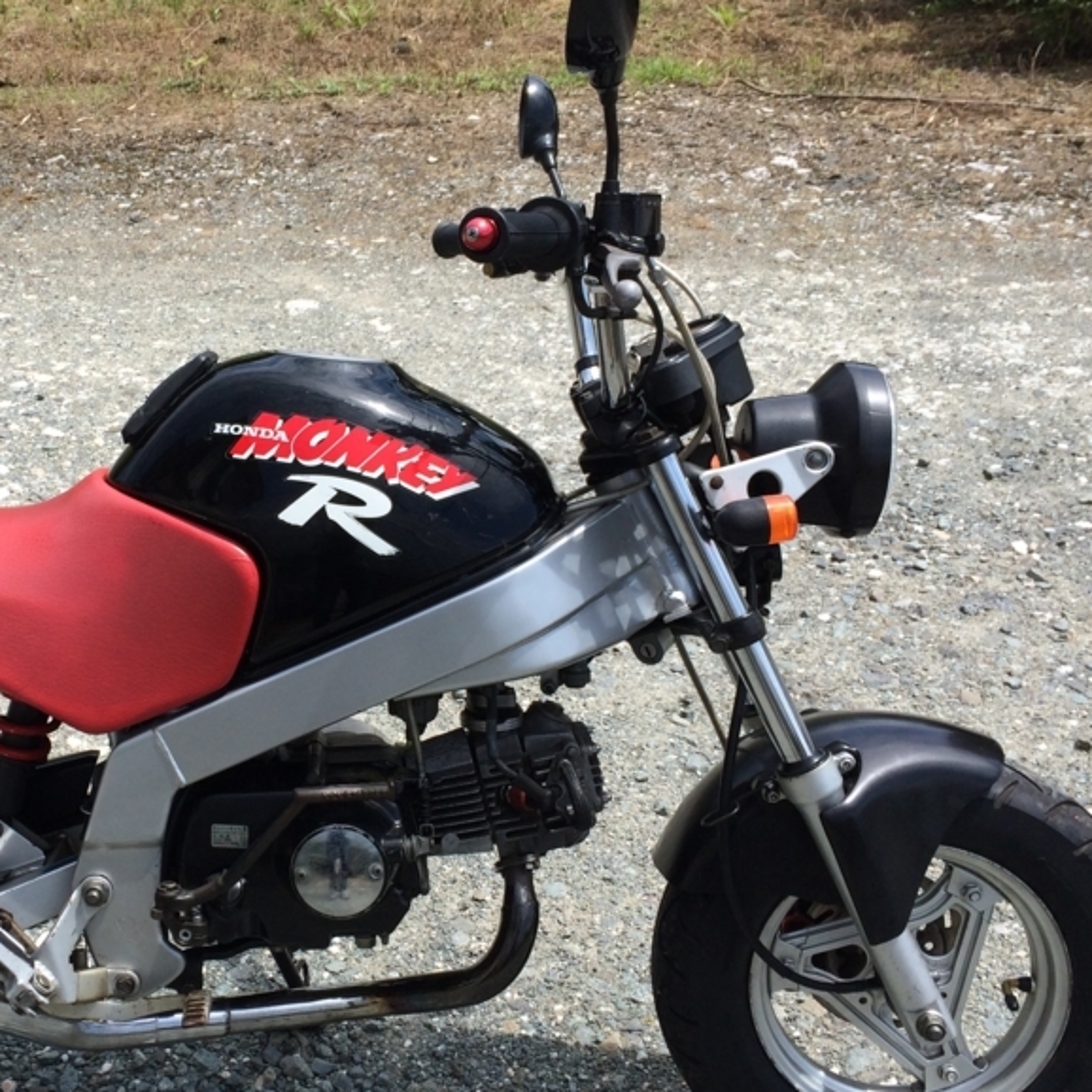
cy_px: 561
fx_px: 1677
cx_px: 270
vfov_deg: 36.1
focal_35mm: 47
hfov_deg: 35.3
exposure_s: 1/1709
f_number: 2.2
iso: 32
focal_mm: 4.12
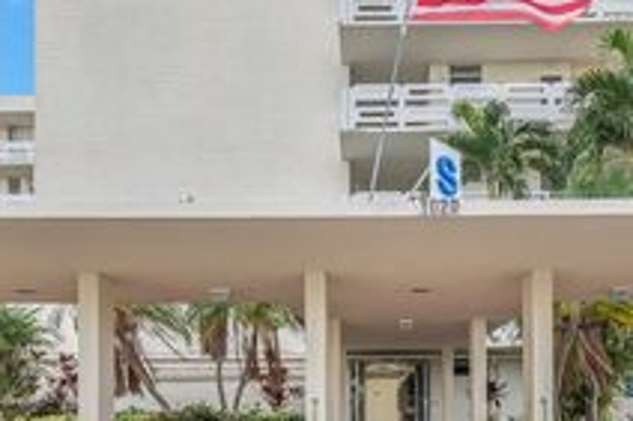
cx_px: 352
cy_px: 396
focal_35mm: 33
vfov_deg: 36.8
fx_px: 580
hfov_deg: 57.1
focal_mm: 14
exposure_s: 1/200
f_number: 9
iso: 400
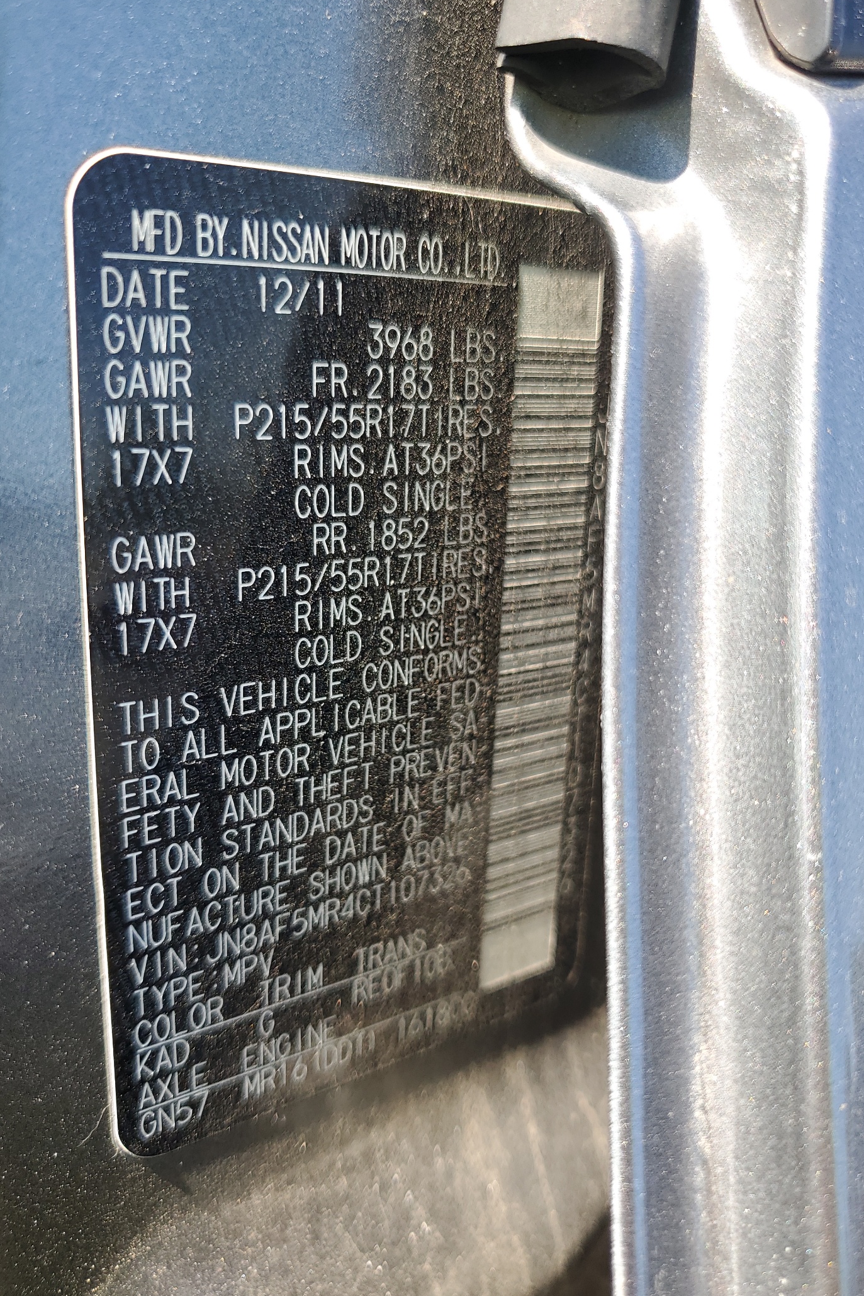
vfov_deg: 65.5
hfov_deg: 46.4
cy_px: 644
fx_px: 1008
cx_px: 442
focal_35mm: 28
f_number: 1.5
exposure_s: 1/556
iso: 50
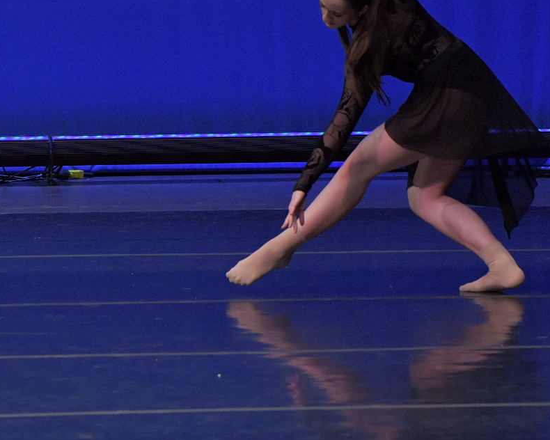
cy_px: 73
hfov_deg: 3.4
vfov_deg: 2.8
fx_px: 9148
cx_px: 415
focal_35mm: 562
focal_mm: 195
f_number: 3.5
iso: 1600
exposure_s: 1/1250
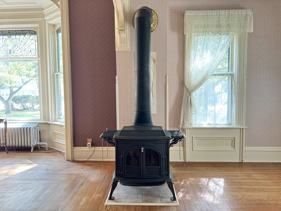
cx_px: 140
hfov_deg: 71.6
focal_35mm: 24
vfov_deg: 56.8
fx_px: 195
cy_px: 106
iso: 500
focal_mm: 6.76
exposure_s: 1/60
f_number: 1.78
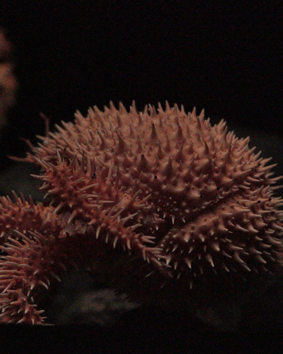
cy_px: 176
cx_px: 154
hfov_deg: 8.1
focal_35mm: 191
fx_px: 2000
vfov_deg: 10.1
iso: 8000
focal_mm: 90
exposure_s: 1/161
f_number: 3.5
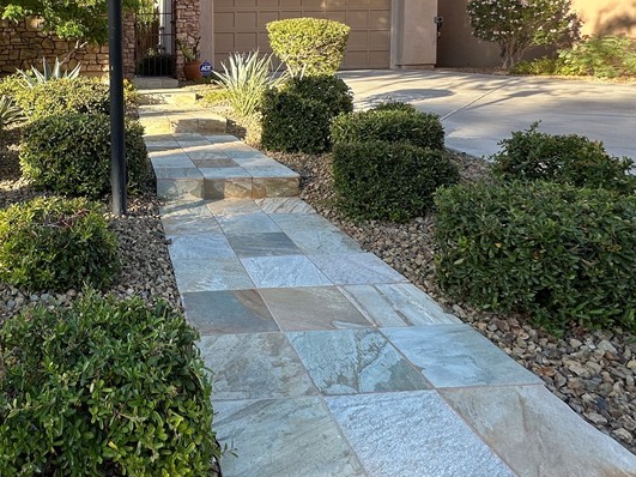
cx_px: 137
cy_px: 108
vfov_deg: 48.9
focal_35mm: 27
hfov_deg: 60.6
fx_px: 496
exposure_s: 1/234
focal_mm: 2.22
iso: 40
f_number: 2.2
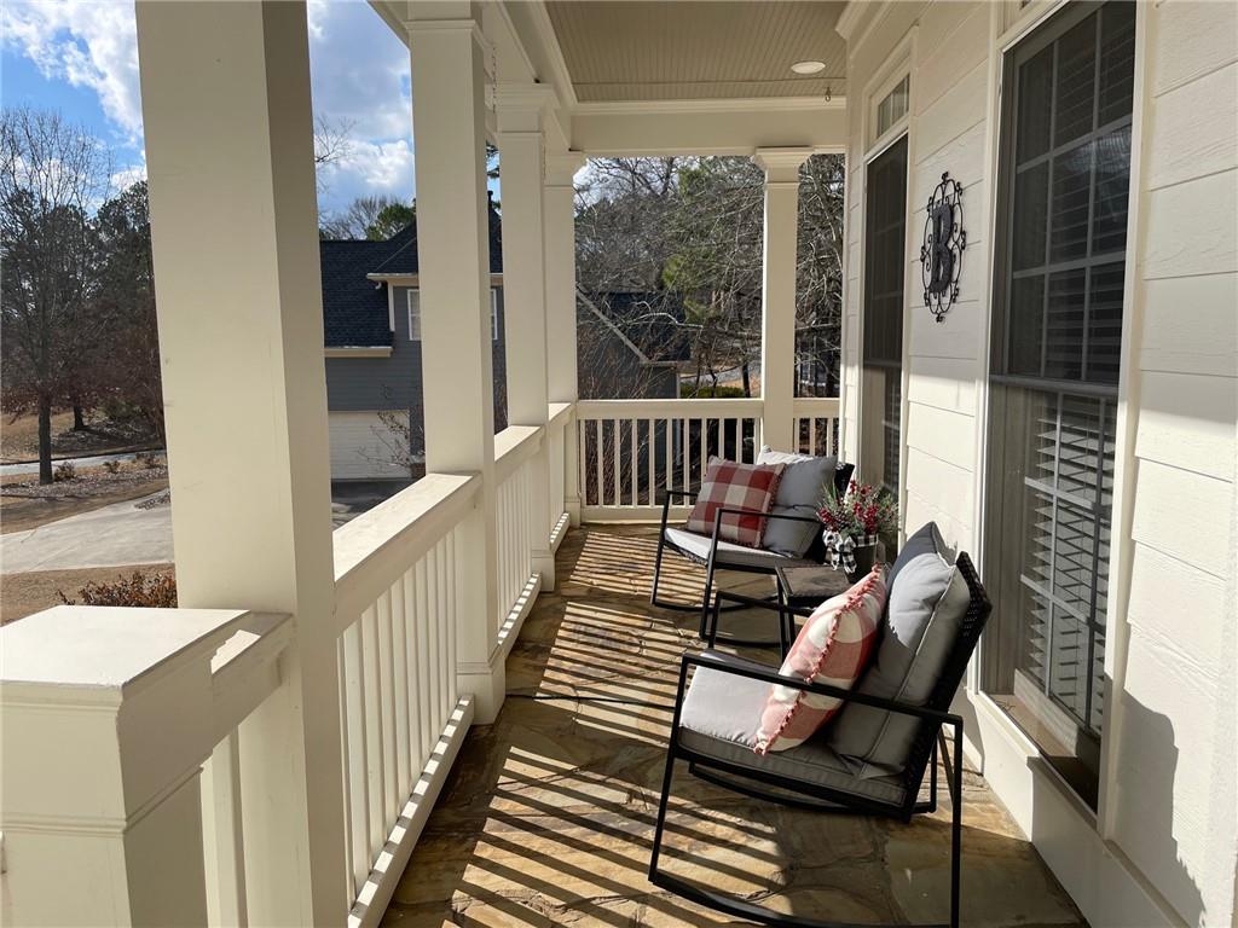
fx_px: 930
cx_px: 619
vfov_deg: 53.1
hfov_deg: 67.3
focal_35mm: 26
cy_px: 464
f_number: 1.6
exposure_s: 1/3610
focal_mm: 4.2
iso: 32
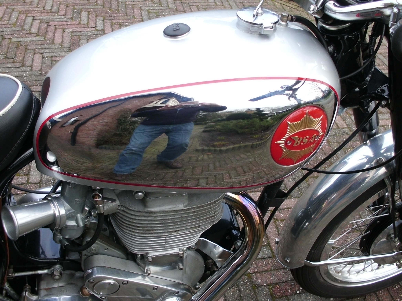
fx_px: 418
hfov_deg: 51.4
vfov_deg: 39.7
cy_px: 150
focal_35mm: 36
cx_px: 201
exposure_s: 1/200
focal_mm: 6.3
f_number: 2.9
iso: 100
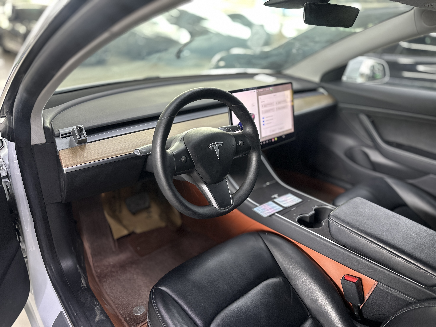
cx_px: 218
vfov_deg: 56.8
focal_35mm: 24
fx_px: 302
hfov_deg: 71.6
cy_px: 164
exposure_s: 1/50
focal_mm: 6.86
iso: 250
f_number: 1.78
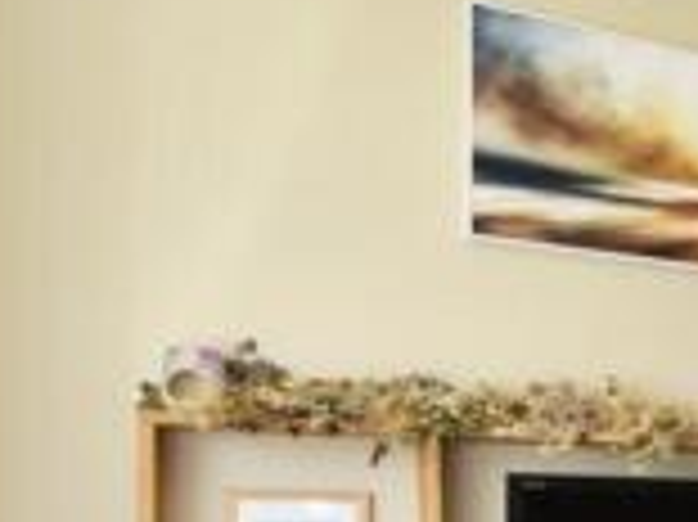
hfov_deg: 21.6
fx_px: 1148
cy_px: 623
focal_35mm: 57
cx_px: 1261
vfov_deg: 23.5
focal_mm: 14
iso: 400
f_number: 4.8
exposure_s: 1/90
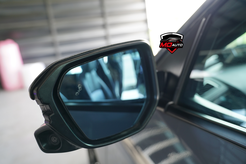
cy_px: 82
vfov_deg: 42.4
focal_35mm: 31
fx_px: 212
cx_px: 123
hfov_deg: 60.3
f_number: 4
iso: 400
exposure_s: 1/60
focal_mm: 31
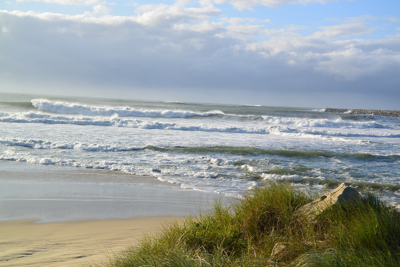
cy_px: 134
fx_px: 722
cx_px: 200
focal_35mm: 65
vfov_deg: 20.9
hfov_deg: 31.0
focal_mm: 24.4
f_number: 5.3
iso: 160
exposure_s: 1/1000
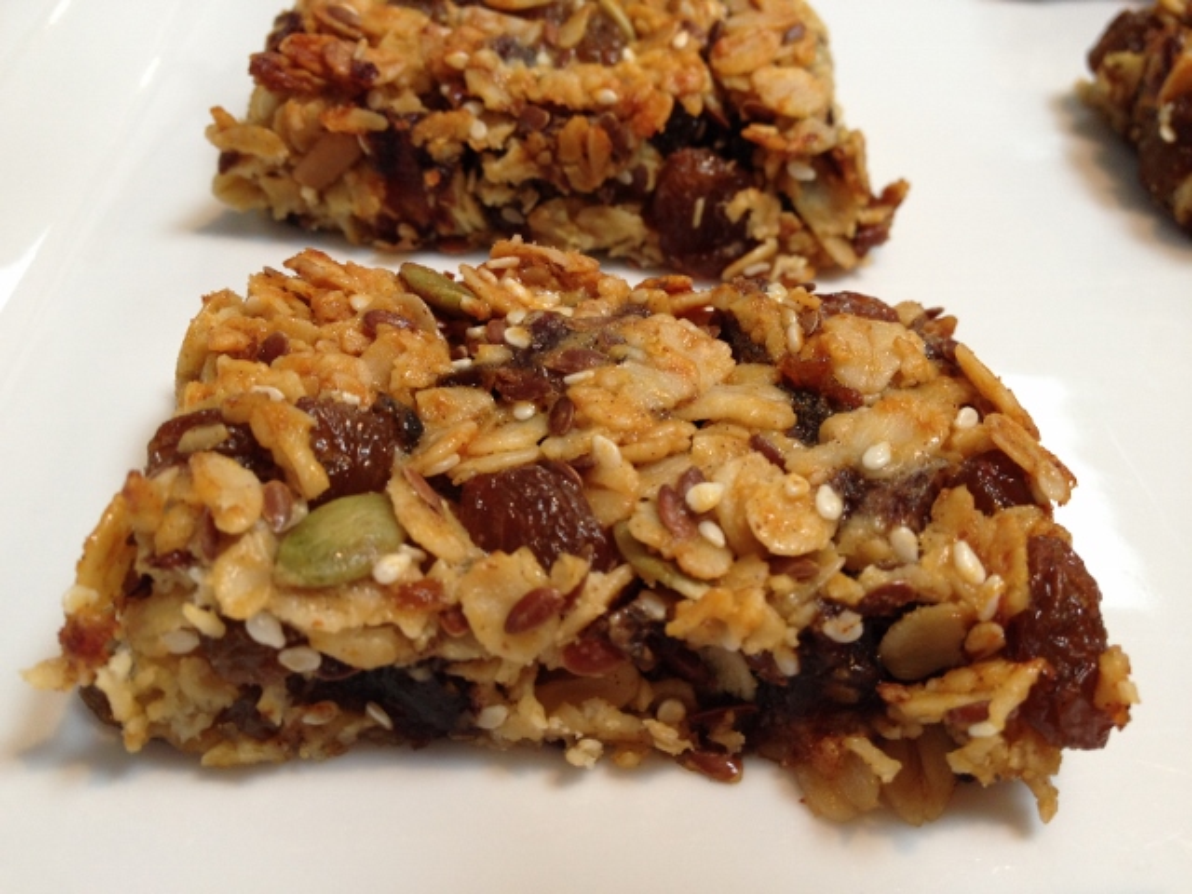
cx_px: 596
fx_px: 1205
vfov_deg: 40.7
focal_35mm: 35
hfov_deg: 52.6
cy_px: 447
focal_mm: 4.28
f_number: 2.4
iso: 80
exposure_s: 1/20
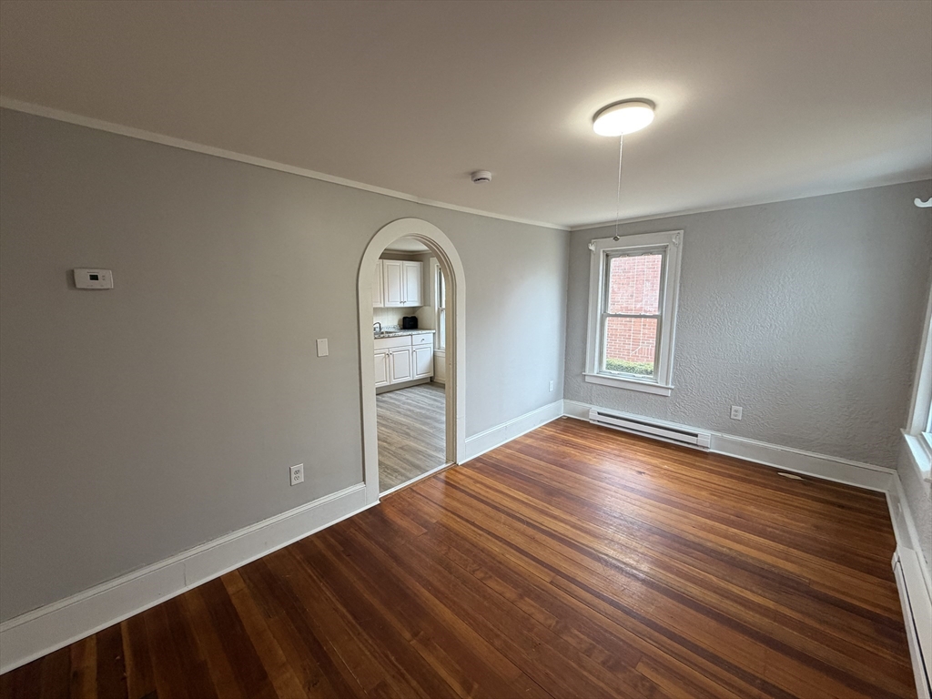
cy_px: 350
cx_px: 466
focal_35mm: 14
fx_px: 377
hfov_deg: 102.1
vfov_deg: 85.7
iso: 200
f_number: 2.2
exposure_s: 1/60
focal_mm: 2.22
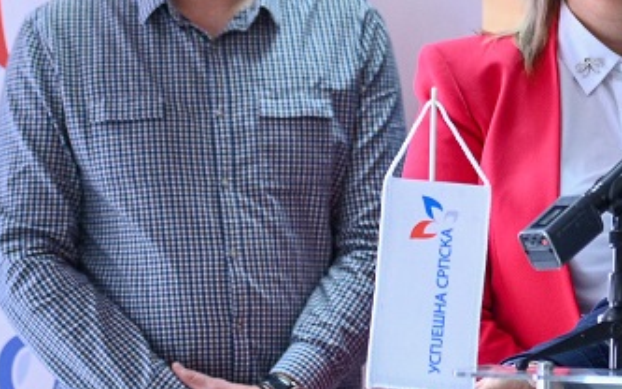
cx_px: 945
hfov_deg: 8.0
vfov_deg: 5.1
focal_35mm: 257
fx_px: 4356
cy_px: -34
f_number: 4
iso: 1250
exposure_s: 1/80
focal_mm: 70
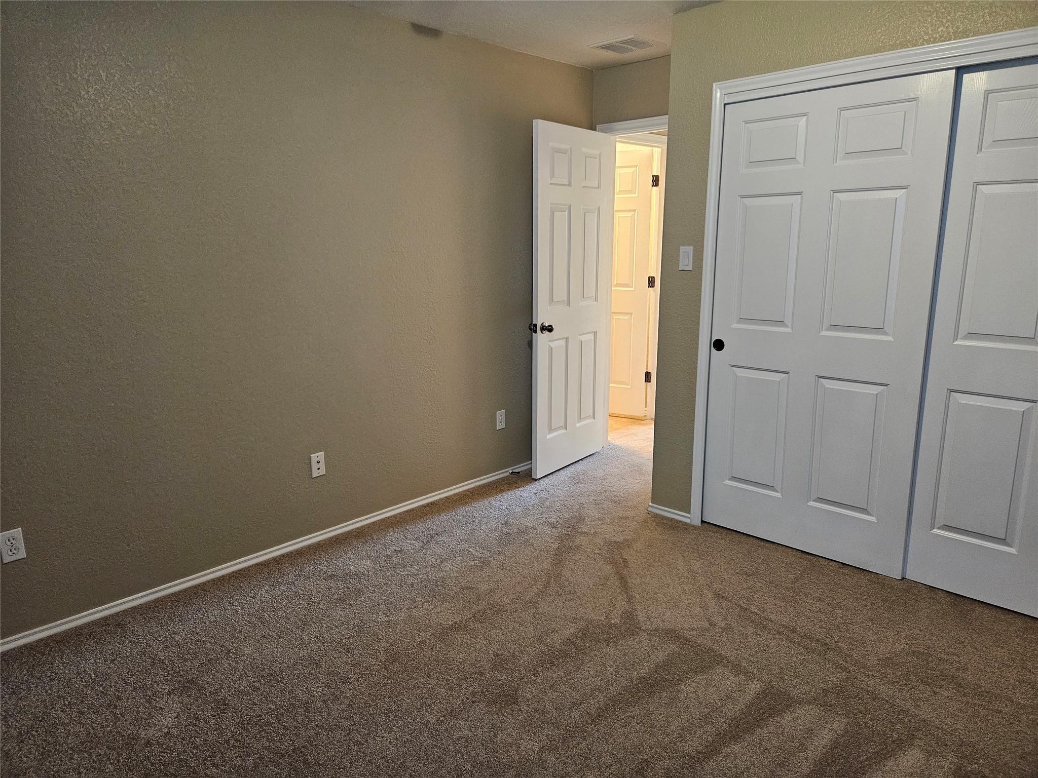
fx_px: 690
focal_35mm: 23
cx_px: 519
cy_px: 389
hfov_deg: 73.9
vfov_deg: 58.9
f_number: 1.8
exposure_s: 1/120
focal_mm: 5.4
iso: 500
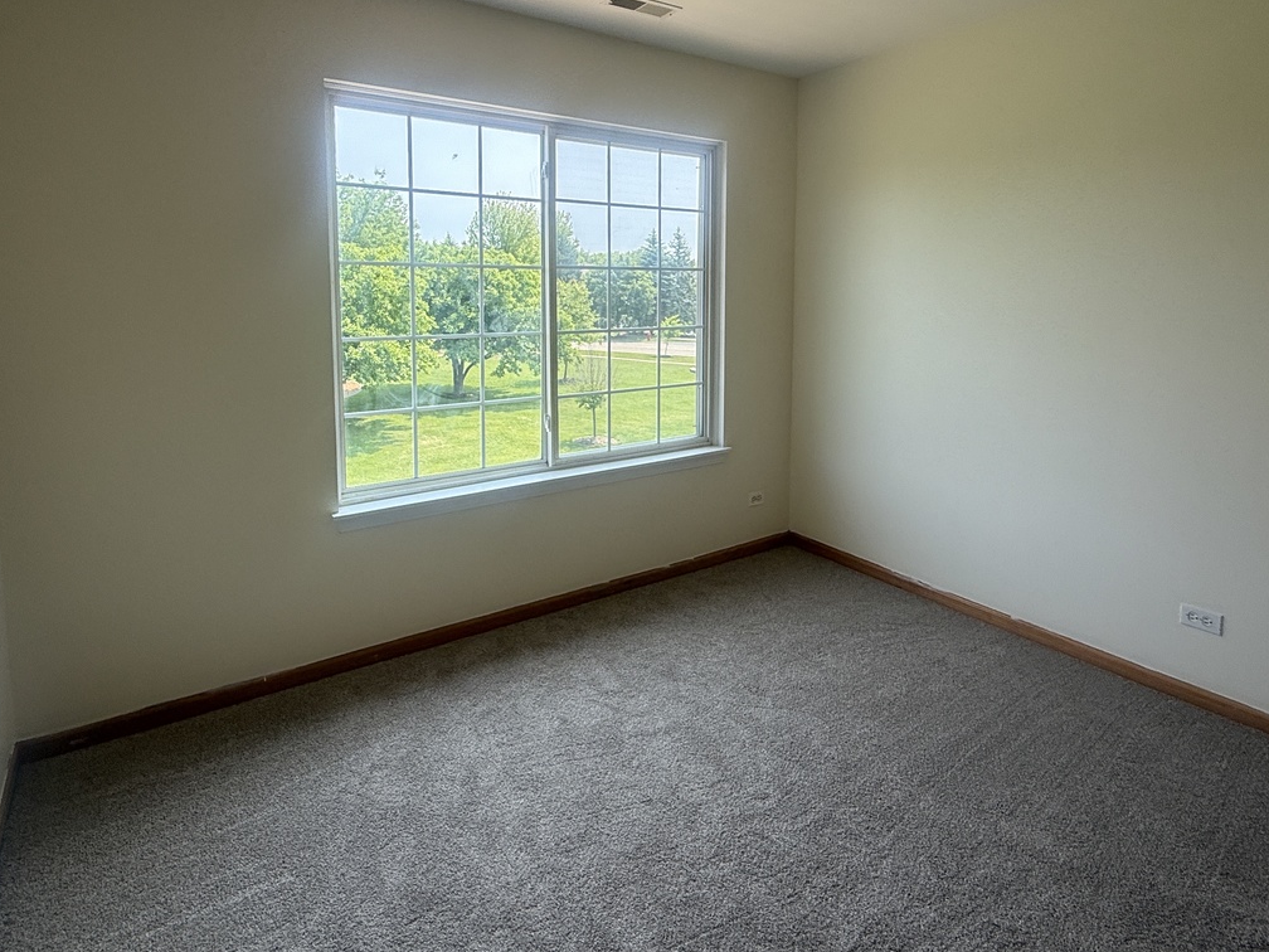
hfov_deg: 81.7
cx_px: 656
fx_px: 733
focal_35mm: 20
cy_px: 355
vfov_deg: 65.0
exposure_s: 1/308
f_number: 2.2
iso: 50
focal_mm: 2.22
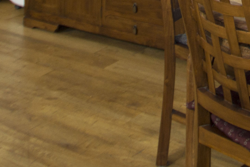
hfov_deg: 24.3
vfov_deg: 13.9
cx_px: 282
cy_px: -202
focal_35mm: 77
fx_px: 537
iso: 200
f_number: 3.5
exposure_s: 1/100
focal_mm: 11
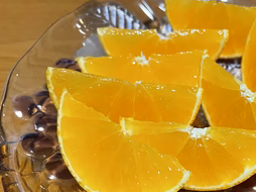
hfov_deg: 44.3
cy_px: 126
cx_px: 191
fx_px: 303
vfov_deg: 34.8
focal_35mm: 41
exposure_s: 1/57
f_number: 1.6
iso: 250
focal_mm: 4.2
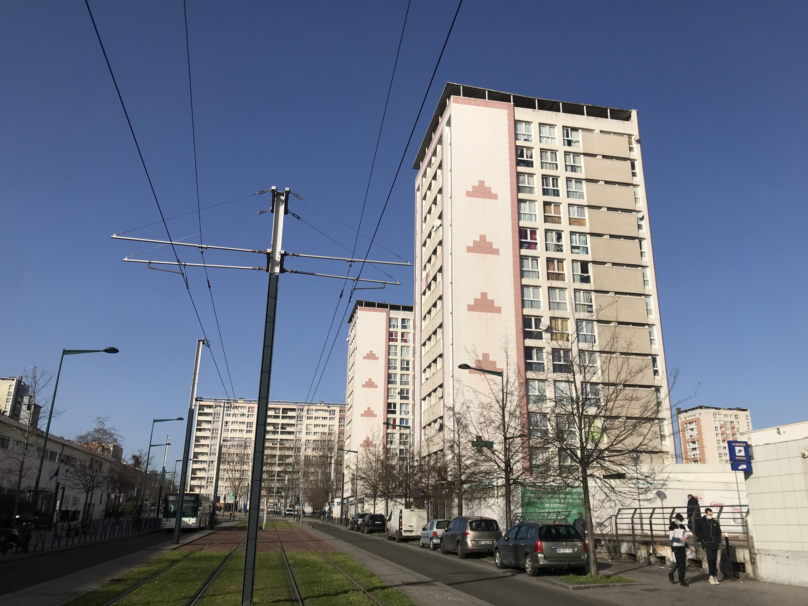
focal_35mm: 28
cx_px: 404
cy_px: 303
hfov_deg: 63.4
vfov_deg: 49.7
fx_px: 654
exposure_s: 1/4808
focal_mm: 3.99
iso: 25
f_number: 1.8
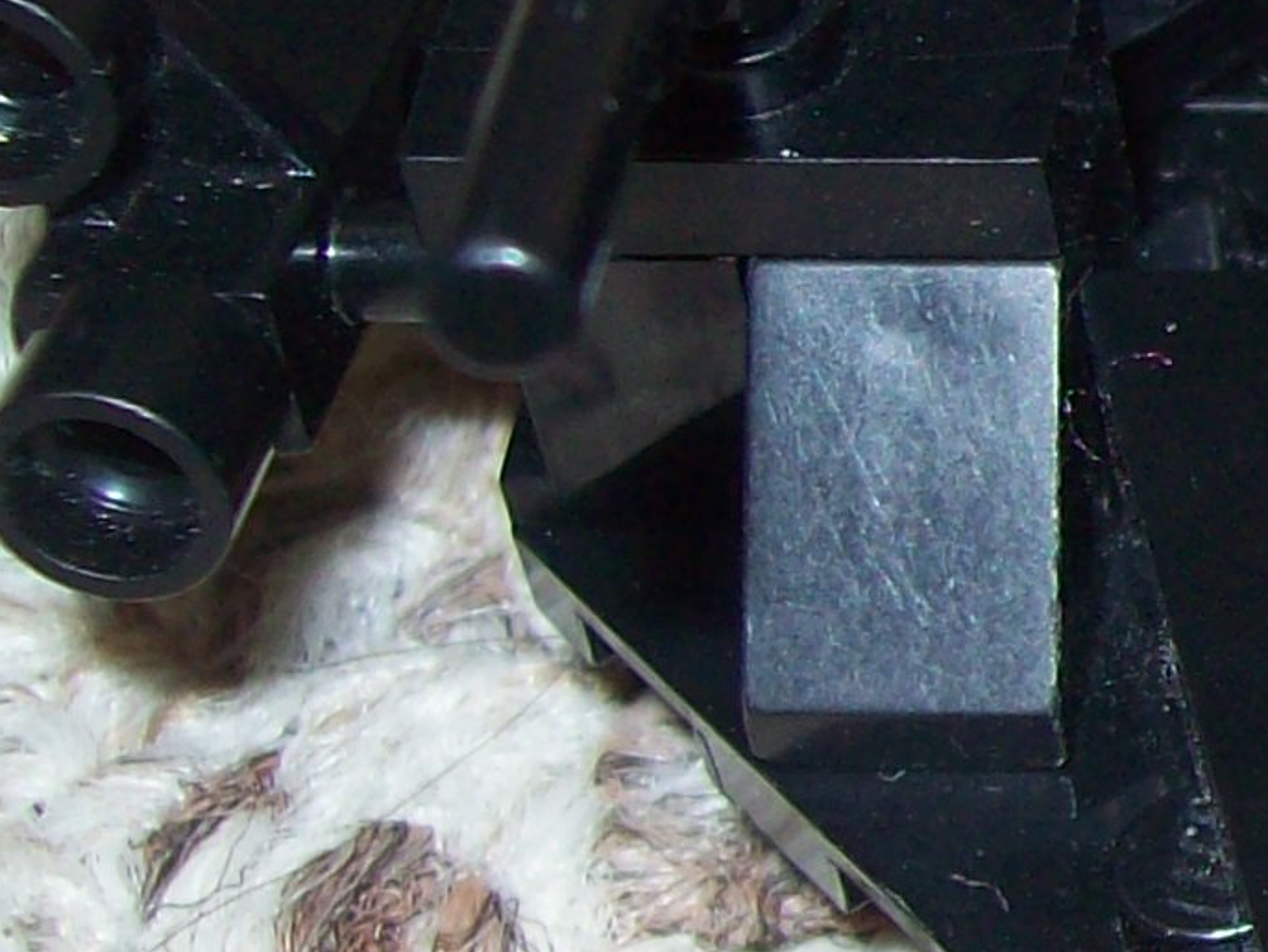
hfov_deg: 13.1
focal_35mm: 136
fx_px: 4983
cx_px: 2296
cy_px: 312
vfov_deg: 10.9
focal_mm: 6
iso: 80
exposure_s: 1/64
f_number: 2.7
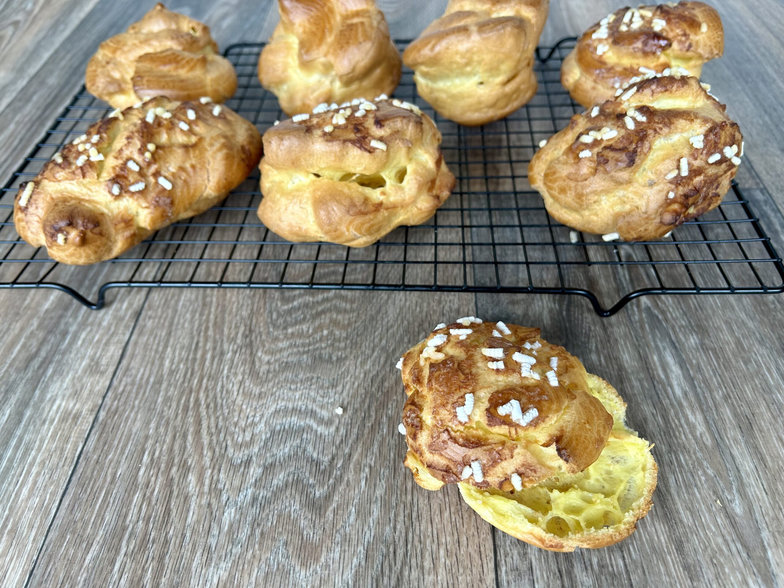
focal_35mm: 26
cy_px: 294
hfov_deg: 67.3
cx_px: 392
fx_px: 589
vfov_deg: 53.1
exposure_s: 1/137
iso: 32
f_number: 1.5
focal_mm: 5.7
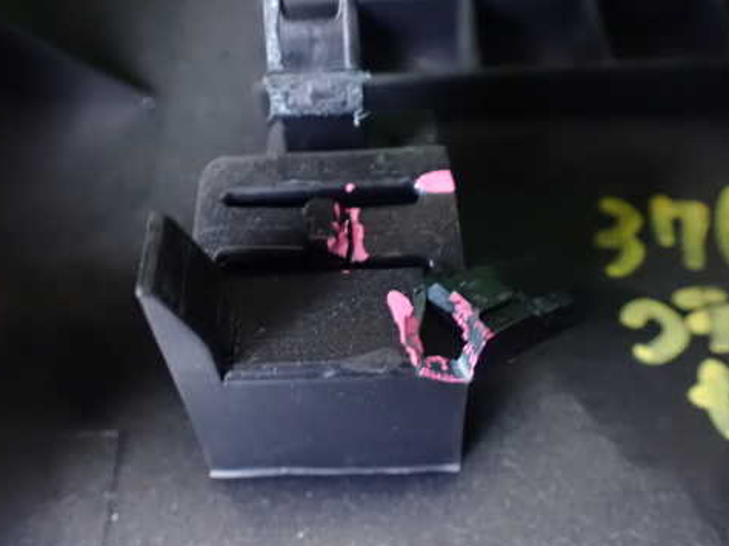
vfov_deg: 37.7
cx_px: 346
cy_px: 258
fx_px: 800
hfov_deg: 49.0
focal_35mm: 38
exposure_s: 1/13
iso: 1600
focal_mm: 5.4
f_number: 2.3
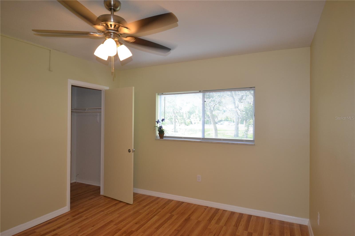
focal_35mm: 21
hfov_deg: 81.2
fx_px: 207
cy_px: 118
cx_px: 178
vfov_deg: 59.5
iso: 400
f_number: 4
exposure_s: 1/60
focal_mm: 14
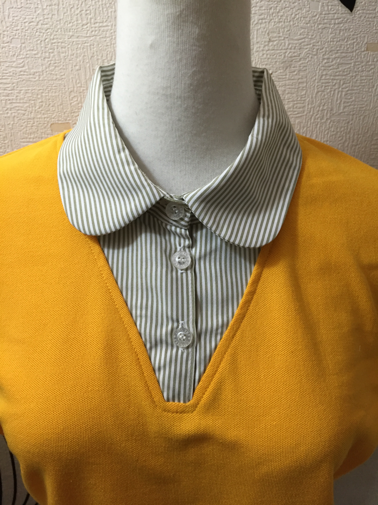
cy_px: 252
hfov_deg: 48.2
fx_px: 422
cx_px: 189
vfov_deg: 61.7
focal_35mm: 29
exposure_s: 1/30
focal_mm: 4.15
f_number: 2.2
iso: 50
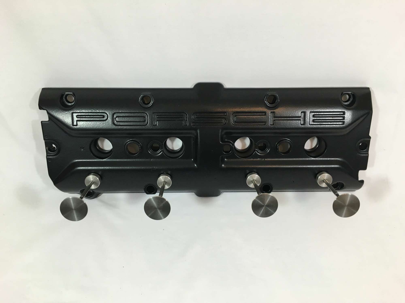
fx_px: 339
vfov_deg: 48.2
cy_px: 152
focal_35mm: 29
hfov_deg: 61.7
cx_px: 202
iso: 50
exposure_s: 1/33
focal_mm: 4.15
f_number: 2.2
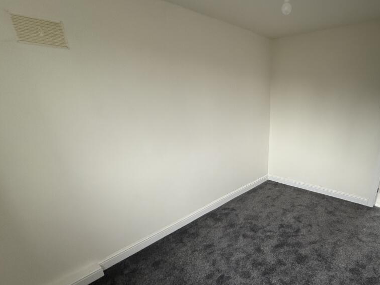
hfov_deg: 81.8
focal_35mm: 19
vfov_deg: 67.7
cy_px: 177
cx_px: 253
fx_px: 209
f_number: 2.2
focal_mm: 2.22
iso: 320
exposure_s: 1/84
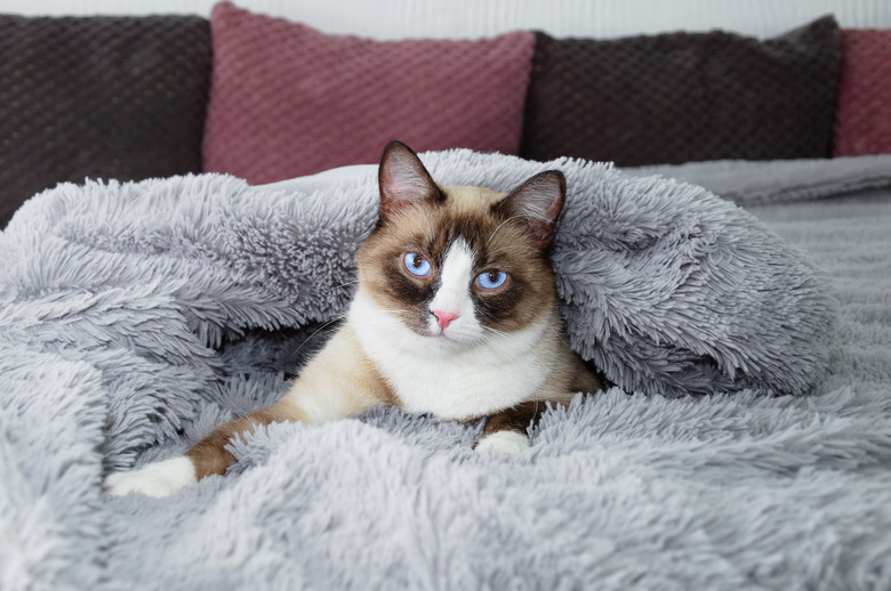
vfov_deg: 18.9
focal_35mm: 72
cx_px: 446
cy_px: 296
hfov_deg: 28.1
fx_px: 1780
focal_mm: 48
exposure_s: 1/125
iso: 200
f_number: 5.6
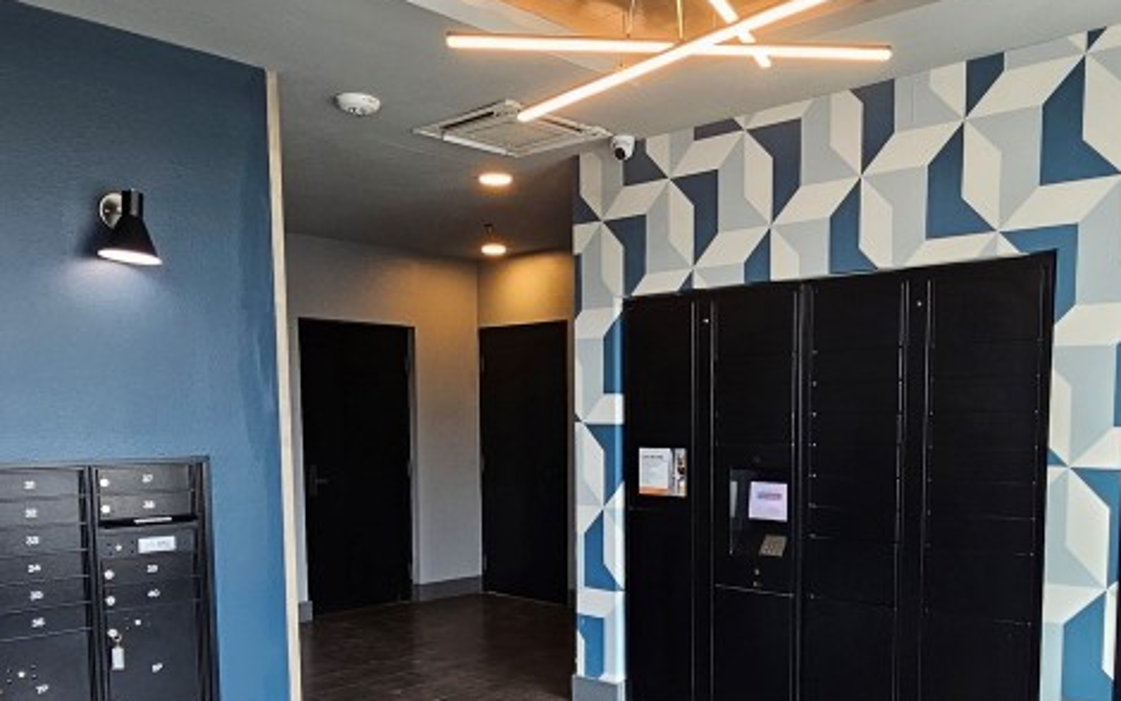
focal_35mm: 30
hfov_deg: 62.5
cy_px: 522
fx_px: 917
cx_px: 649
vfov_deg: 40.7
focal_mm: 2.2
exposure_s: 1/60
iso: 80
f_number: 2.2
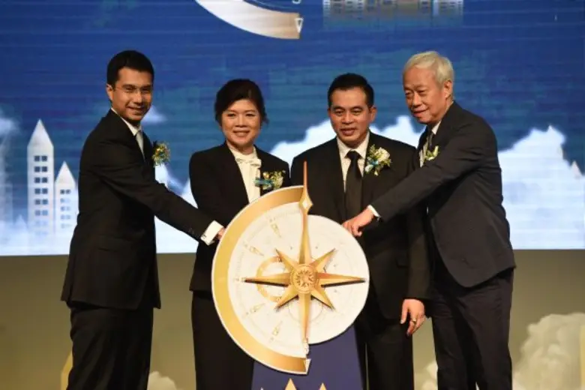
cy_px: 195
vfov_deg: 6.9
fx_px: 3250
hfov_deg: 10.3
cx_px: 292
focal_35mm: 200
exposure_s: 1/200
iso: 1000
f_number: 4.5
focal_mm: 200
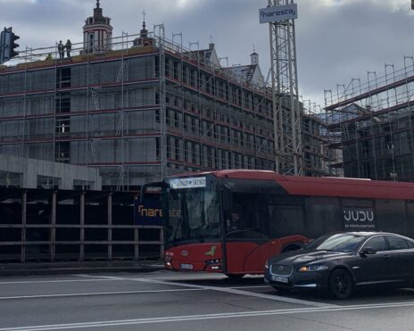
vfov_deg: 26.6
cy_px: 64
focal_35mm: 56
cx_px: 29
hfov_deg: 31.7
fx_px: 686
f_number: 1.8
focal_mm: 4.25
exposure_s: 1/2257
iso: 25
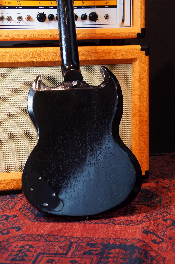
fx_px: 603
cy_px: 132
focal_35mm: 82
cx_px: 88
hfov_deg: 16.5
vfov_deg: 24.6
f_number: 6.3
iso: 100
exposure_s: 1/4
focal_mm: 55
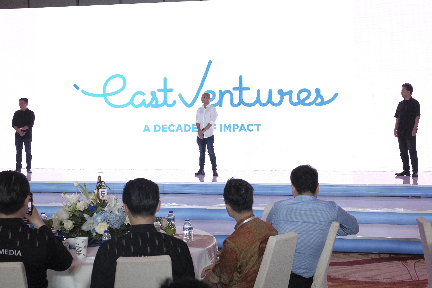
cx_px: 216
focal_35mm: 53
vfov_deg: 25.5
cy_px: 144
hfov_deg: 37.5
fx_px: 636
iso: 2000
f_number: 5.6
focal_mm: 35.3
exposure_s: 1/100
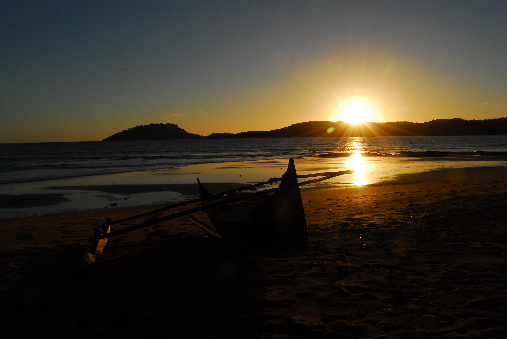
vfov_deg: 48.0
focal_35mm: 27
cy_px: 170
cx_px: 254
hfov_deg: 67.3
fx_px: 381
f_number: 16
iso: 400
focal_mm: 18
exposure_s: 1/400
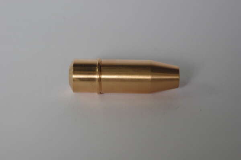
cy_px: 80
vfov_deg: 11.4
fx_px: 803
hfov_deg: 17.1
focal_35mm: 120
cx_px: 120
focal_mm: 80
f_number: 8
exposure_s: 1/60
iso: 800
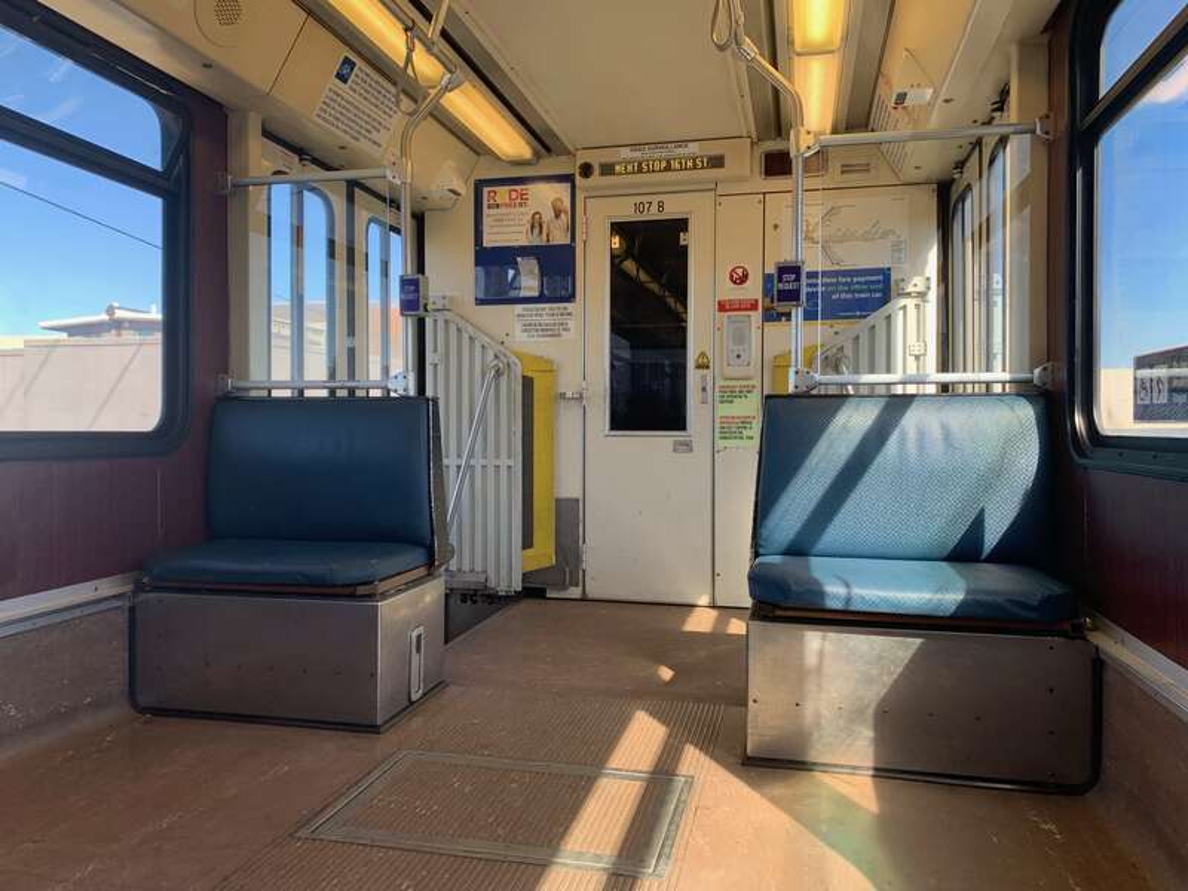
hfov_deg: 67.3
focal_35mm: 26
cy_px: 446
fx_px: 892
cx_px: 594
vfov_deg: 53.1
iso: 32
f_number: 1.8
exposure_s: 1/122
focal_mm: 4.25
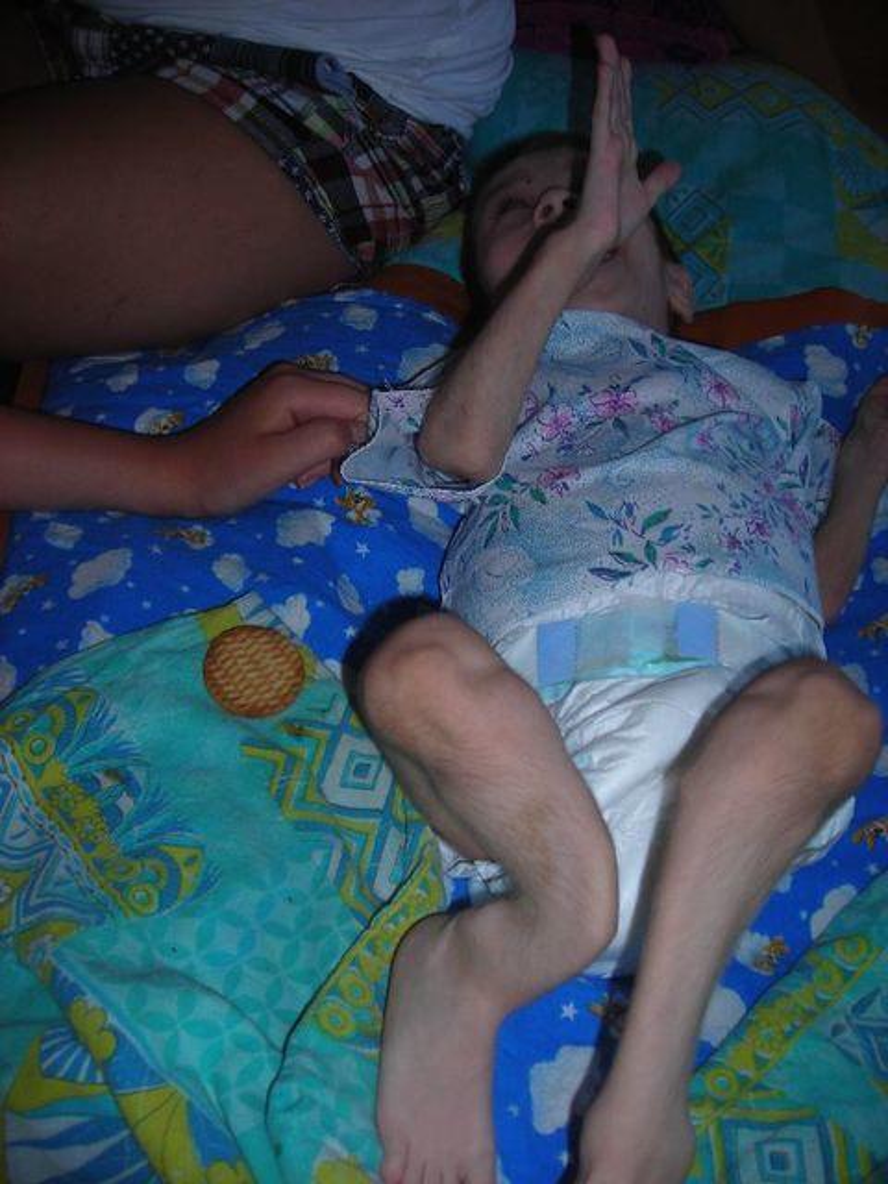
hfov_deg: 37.7
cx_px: 444
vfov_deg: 49.0
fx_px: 1300
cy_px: 592
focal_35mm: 38
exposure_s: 1/60.1
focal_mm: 6.3
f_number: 3.2
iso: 50
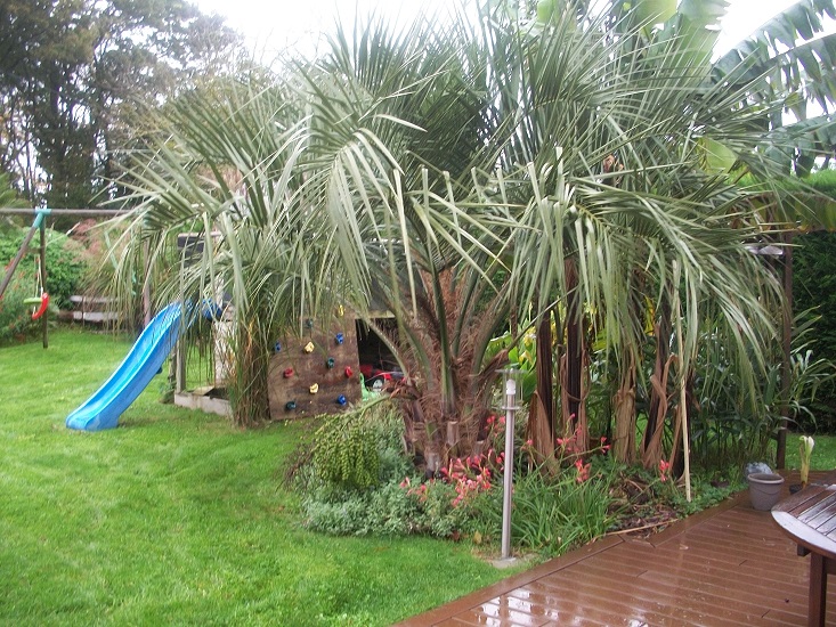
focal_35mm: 35
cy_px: 314
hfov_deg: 52.6
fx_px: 845
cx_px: 418
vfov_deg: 40.7
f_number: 3.1
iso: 160
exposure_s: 1/25
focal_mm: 6.3
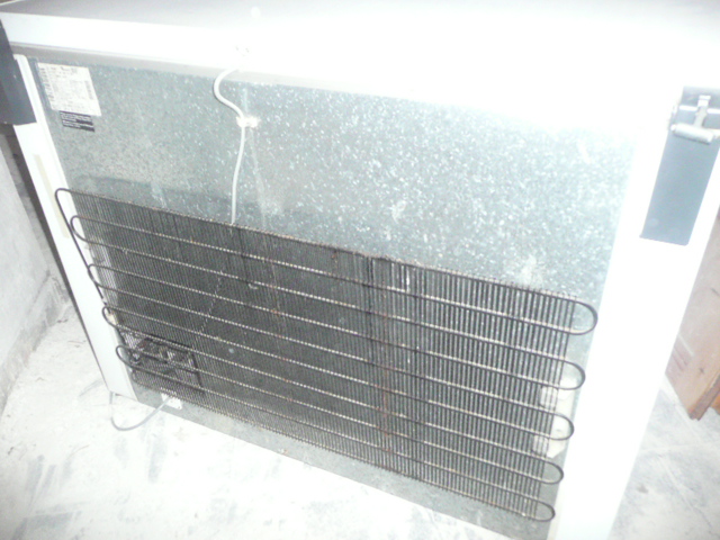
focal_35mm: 28
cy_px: 270
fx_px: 582
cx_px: 360
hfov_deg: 63.4
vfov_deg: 49.7
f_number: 3.3
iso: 500
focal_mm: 4.6
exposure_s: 1/8
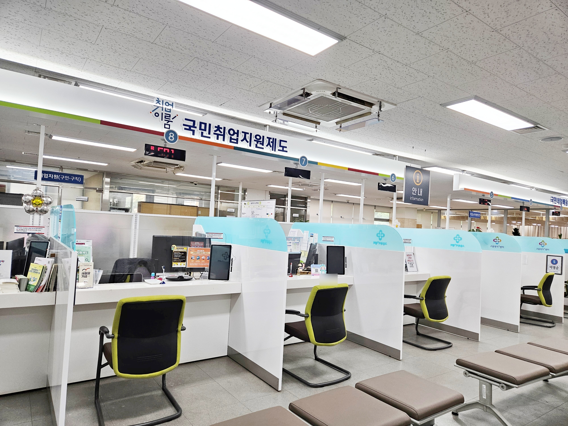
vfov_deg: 58.9
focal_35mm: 23
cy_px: 213
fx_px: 377
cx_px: 284
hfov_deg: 73.9
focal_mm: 5.4
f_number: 1.8
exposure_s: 1/207
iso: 160
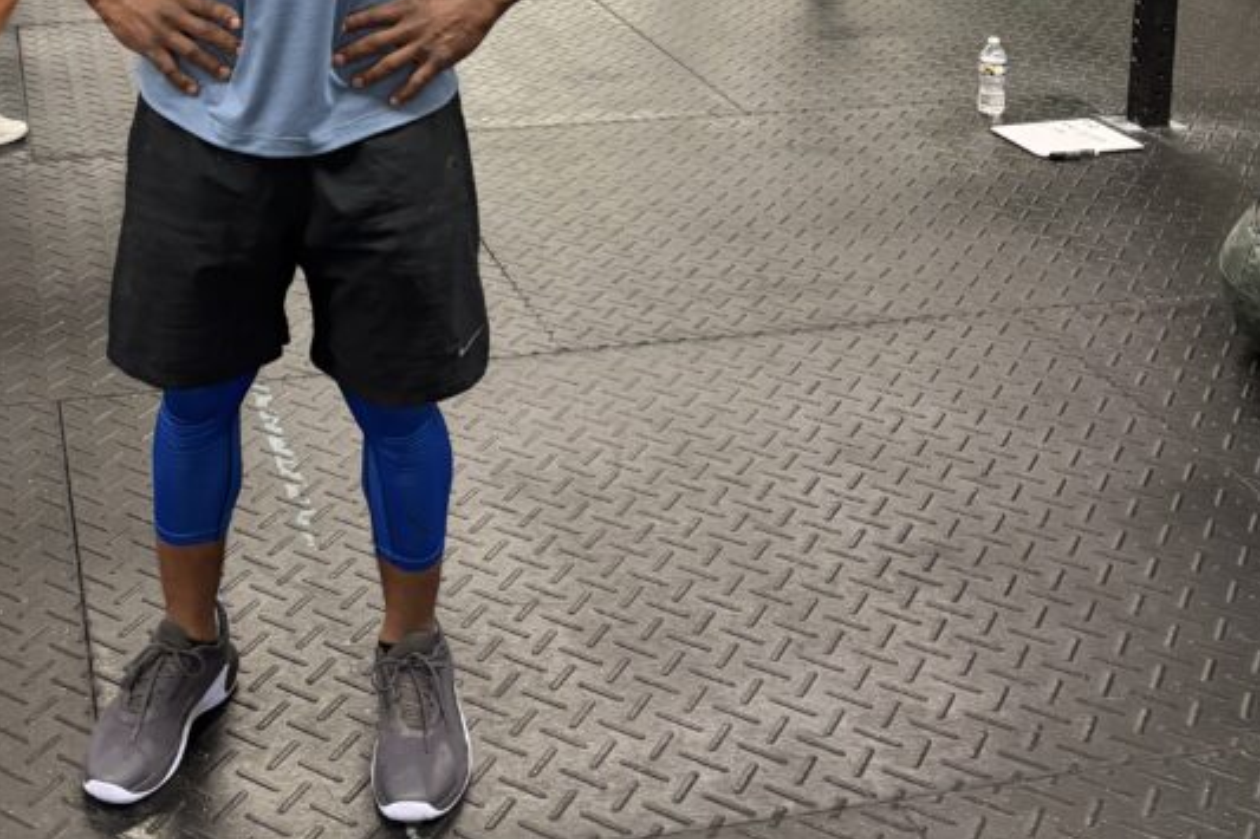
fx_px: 1819
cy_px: -229
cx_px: 369
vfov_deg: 23.2
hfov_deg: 37.6
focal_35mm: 52
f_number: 1.6
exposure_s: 1/60
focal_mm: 5.96
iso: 320
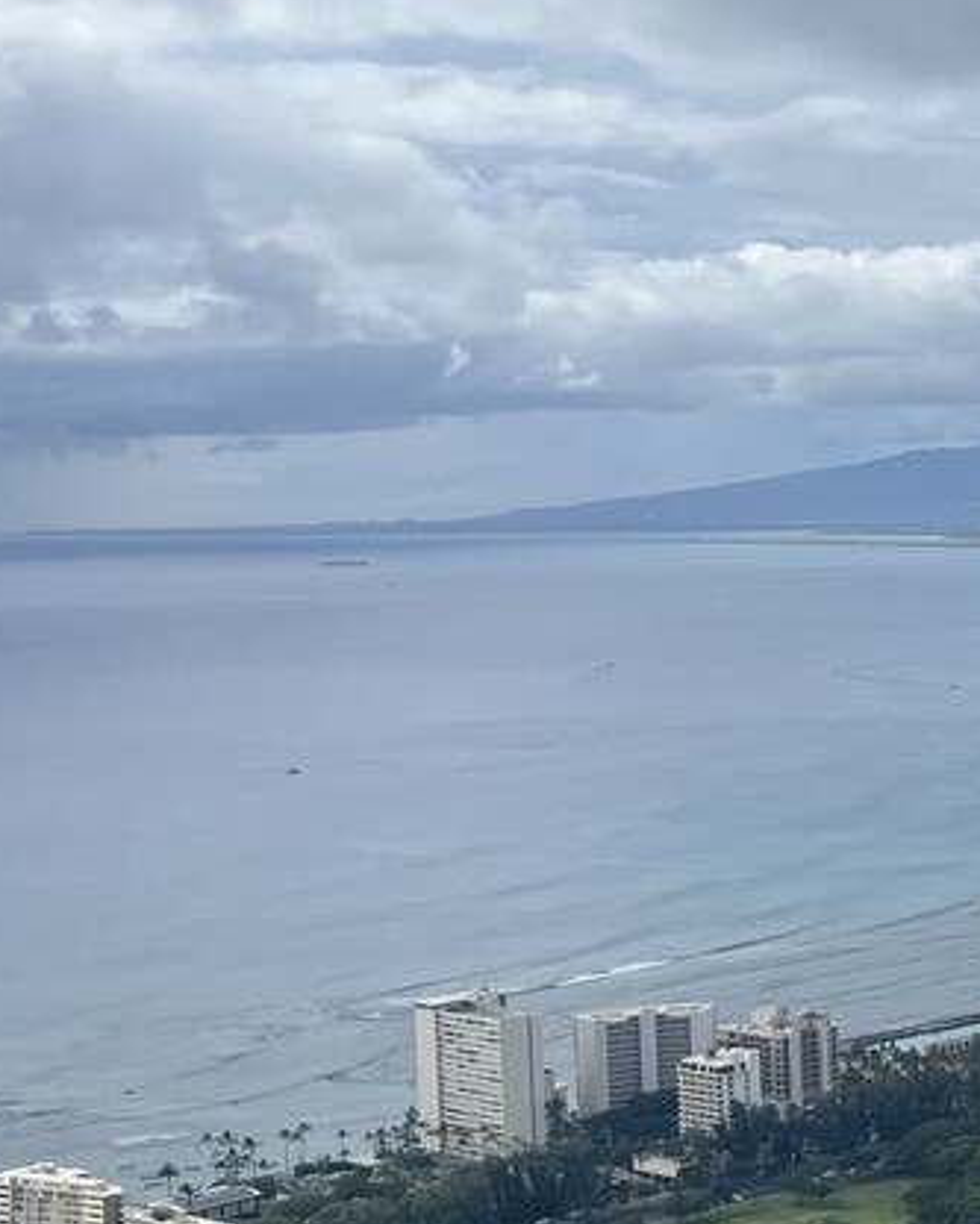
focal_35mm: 78
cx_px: 1439
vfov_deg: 24.4
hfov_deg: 17.8
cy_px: 659
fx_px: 2827
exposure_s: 1/6494
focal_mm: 5.1
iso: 50
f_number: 1.6
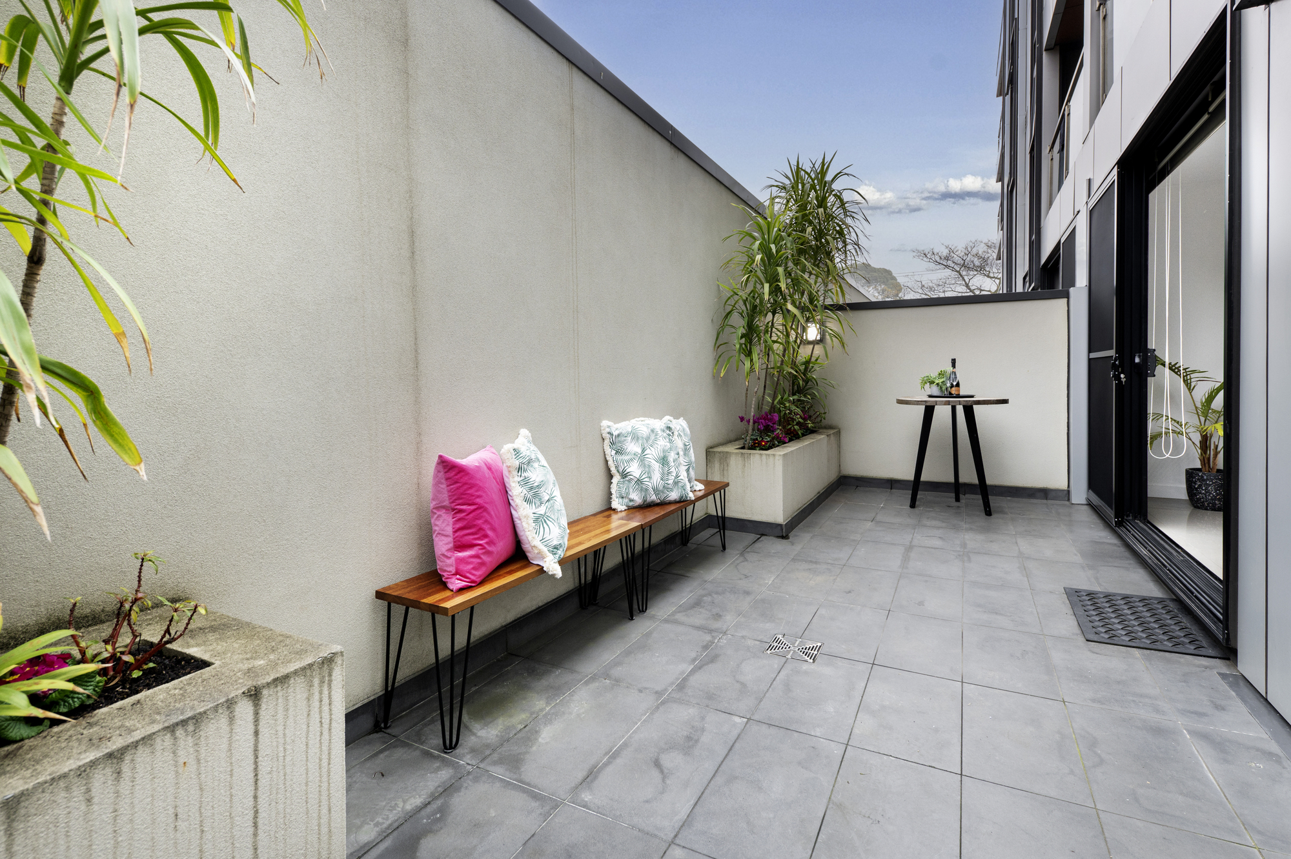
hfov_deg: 93.3
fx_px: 609
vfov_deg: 70.4
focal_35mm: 17
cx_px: 646
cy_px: 430
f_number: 7.1
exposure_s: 1/250
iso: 800
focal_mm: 17
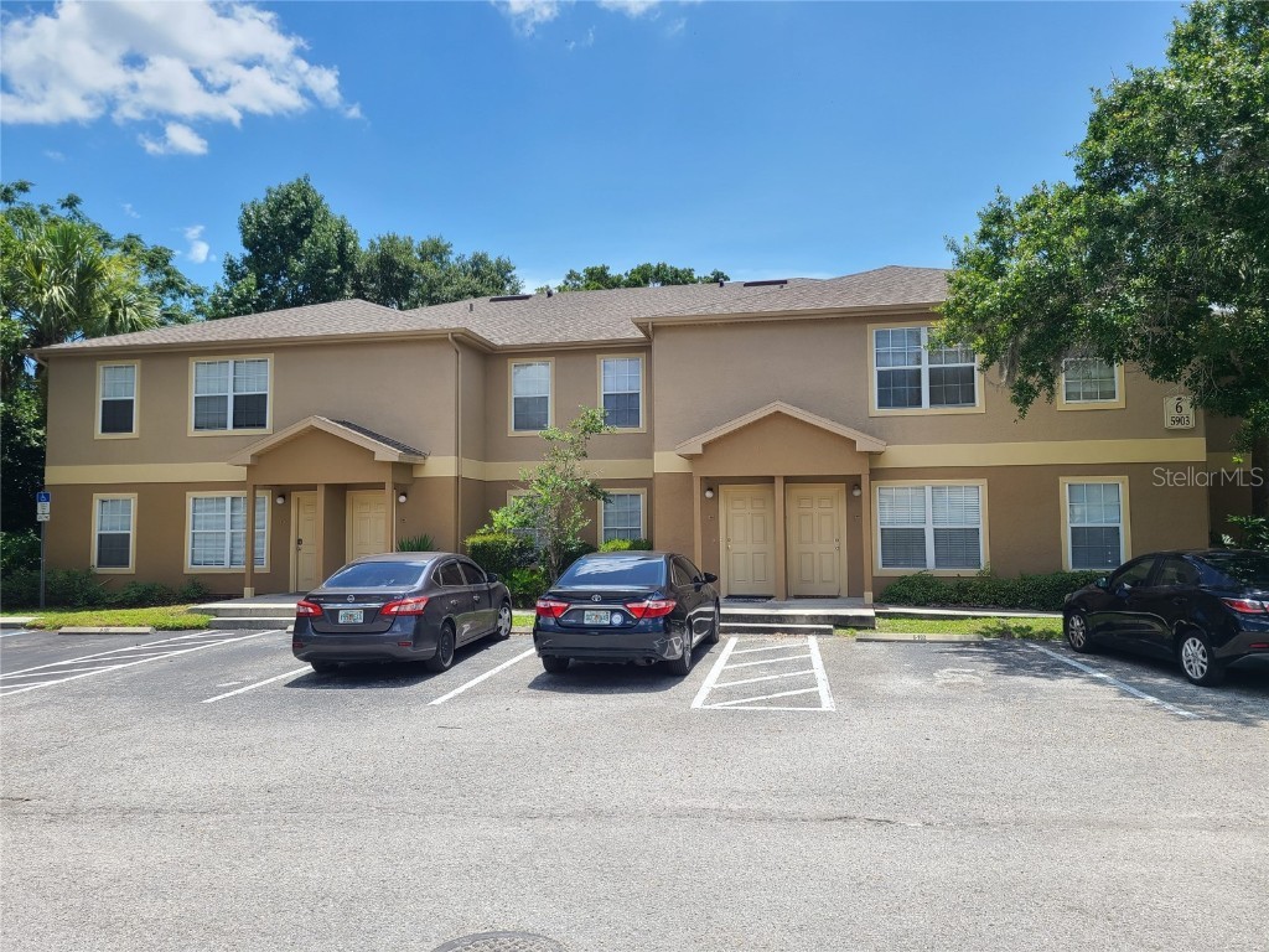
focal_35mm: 26
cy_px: 476
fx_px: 953
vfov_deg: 53.1
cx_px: 634
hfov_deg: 67.3
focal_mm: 5.4
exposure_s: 1/1559
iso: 40
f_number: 1.8
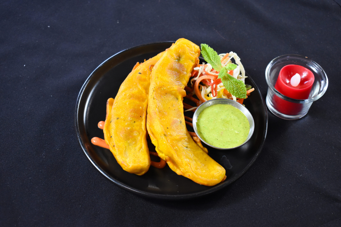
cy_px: 114
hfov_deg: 35.1
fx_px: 540
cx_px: 170
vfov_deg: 23.8
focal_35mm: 57
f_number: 4.8
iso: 1800
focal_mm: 38
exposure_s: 1/125
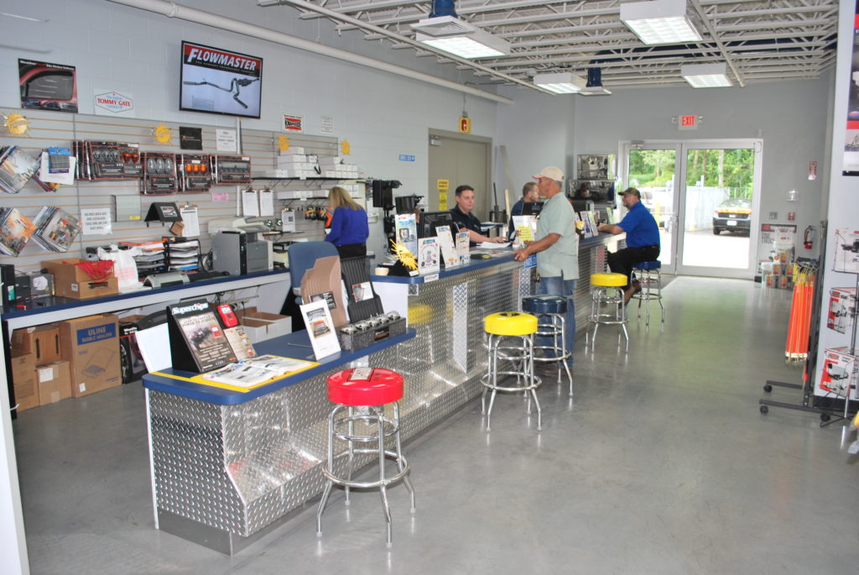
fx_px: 645
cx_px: 430
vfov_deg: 48.0
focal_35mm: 27
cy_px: 288
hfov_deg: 67.3
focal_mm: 18
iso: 200
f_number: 4
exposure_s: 1/60
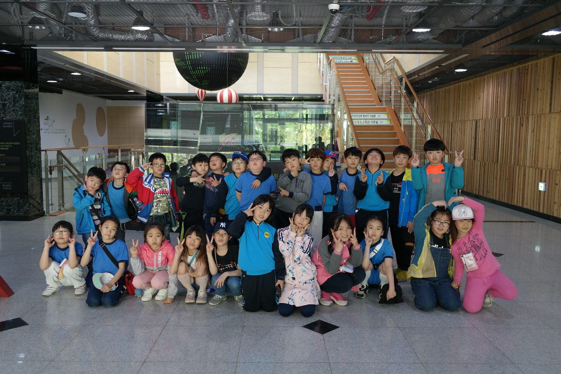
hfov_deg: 61.9
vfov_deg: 43.6
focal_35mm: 30
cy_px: 187
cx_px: 280
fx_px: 467
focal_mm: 20
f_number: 3.5
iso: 400
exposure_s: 1/40
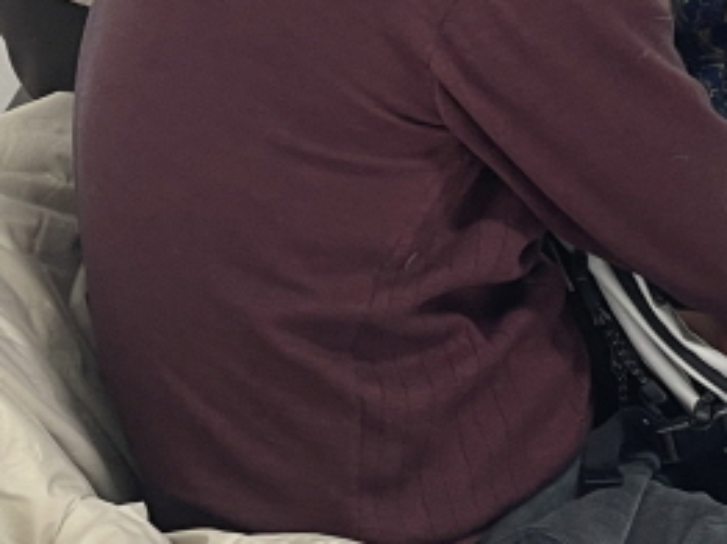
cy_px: -135
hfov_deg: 17.3
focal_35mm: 106
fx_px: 2224
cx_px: 967
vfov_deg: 13.5
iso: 100
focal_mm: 5.1
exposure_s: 1/60
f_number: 1.6
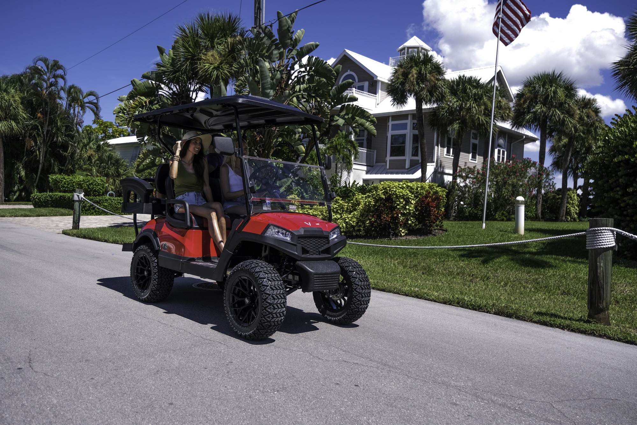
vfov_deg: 45.0
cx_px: 318
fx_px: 513
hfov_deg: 63.7
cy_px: 212
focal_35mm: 29
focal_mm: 19.4
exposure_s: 1/2000
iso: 100
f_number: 2.8
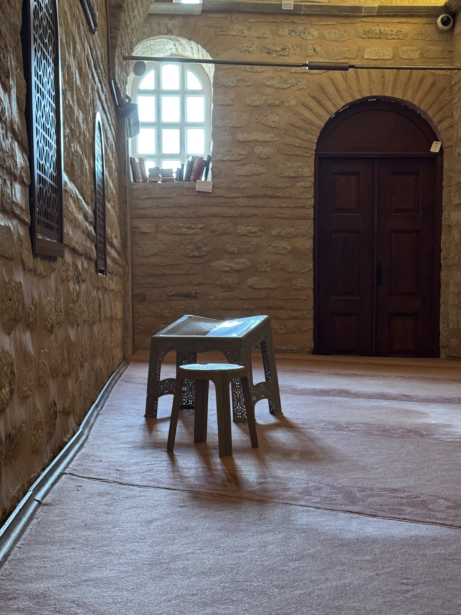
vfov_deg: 39.7
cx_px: 230
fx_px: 852
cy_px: 308
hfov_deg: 30.3
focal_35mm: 48
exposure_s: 1/33
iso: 400
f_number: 1.78
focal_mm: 6.76
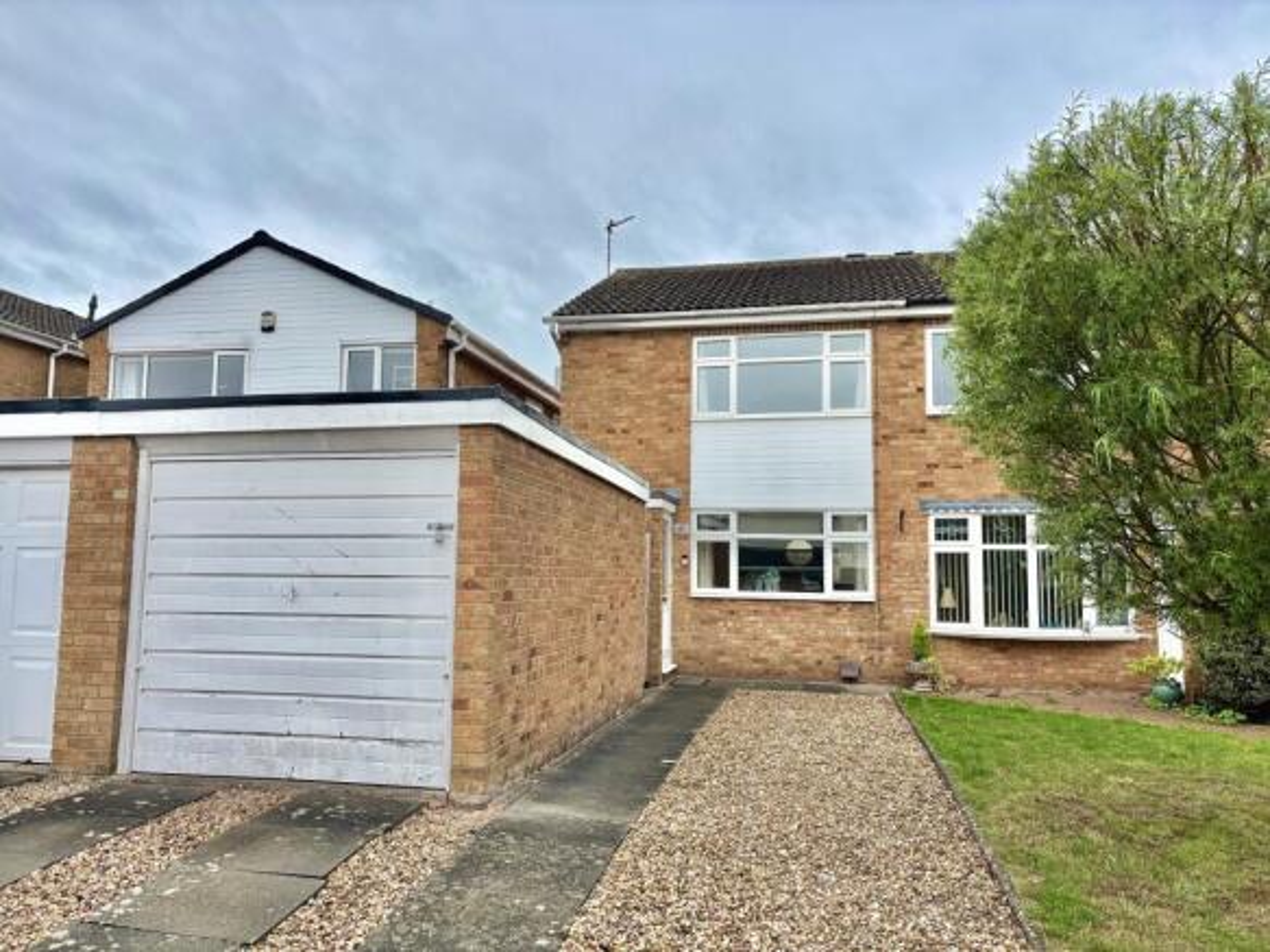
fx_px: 954
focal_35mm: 26
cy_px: 476
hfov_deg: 67.3
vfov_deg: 53.0
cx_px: 635
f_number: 1.6
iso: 50
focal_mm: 5.96
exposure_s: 1/1845
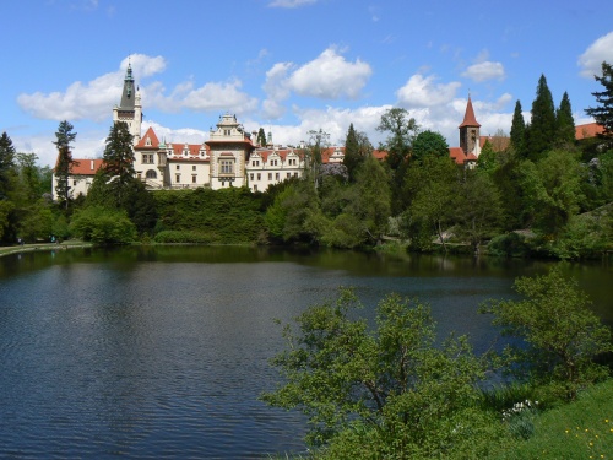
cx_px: 306
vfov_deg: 39.7
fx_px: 638
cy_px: 230
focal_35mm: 36
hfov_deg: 51.4
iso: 80
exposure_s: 1/500
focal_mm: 6
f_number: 8
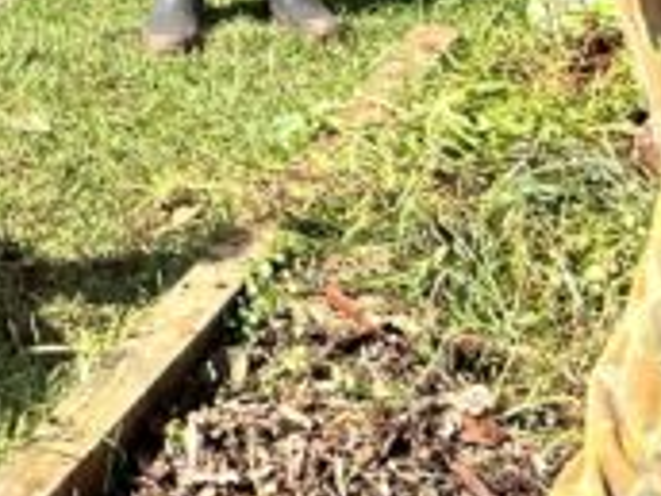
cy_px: -604
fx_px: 2960
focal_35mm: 155
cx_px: -338
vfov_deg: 8.9
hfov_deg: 12.1
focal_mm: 5.7
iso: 50
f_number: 1.5
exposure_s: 1/2457
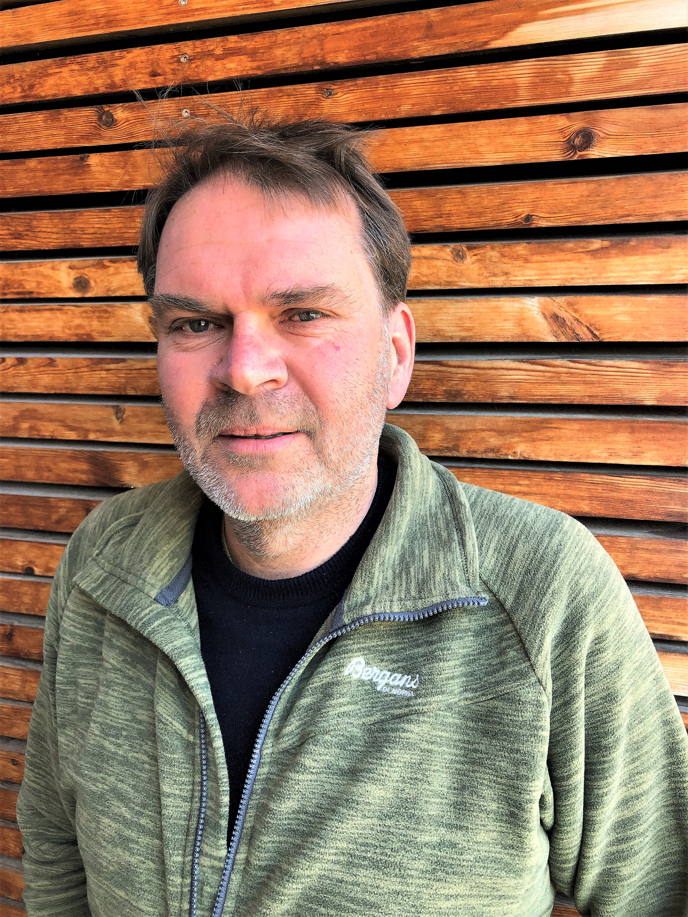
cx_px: 344
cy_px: 458
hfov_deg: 49.7
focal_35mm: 28
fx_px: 742
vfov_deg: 63.4
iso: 40
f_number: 1.8
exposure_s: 1/120
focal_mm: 3.99
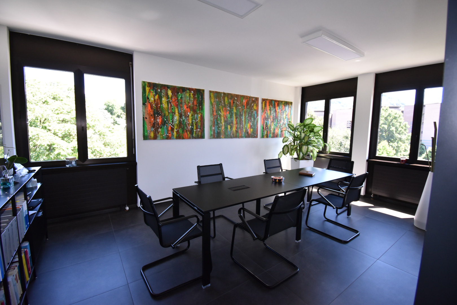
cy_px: 152
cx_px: 228
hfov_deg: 100.4
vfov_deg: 77.3
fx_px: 190
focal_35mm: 15
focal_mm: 10
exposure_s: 1/200
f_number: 5
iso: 1000
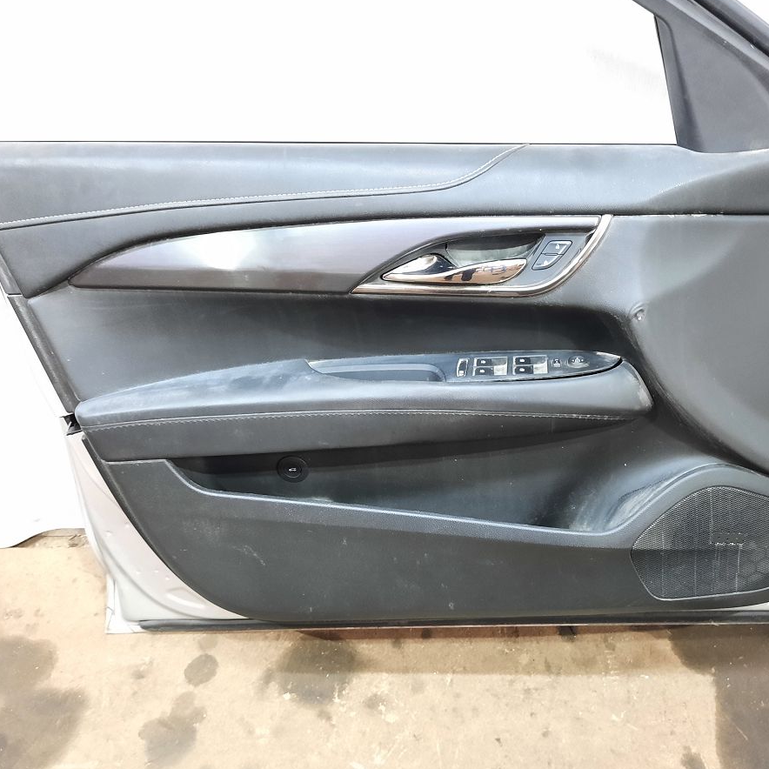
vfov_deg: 54.0
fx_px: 754
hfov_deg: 53.9
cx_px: 430
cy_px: 385
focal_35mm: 30
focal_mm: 4.6
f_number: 2
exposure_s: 1/25
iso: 500
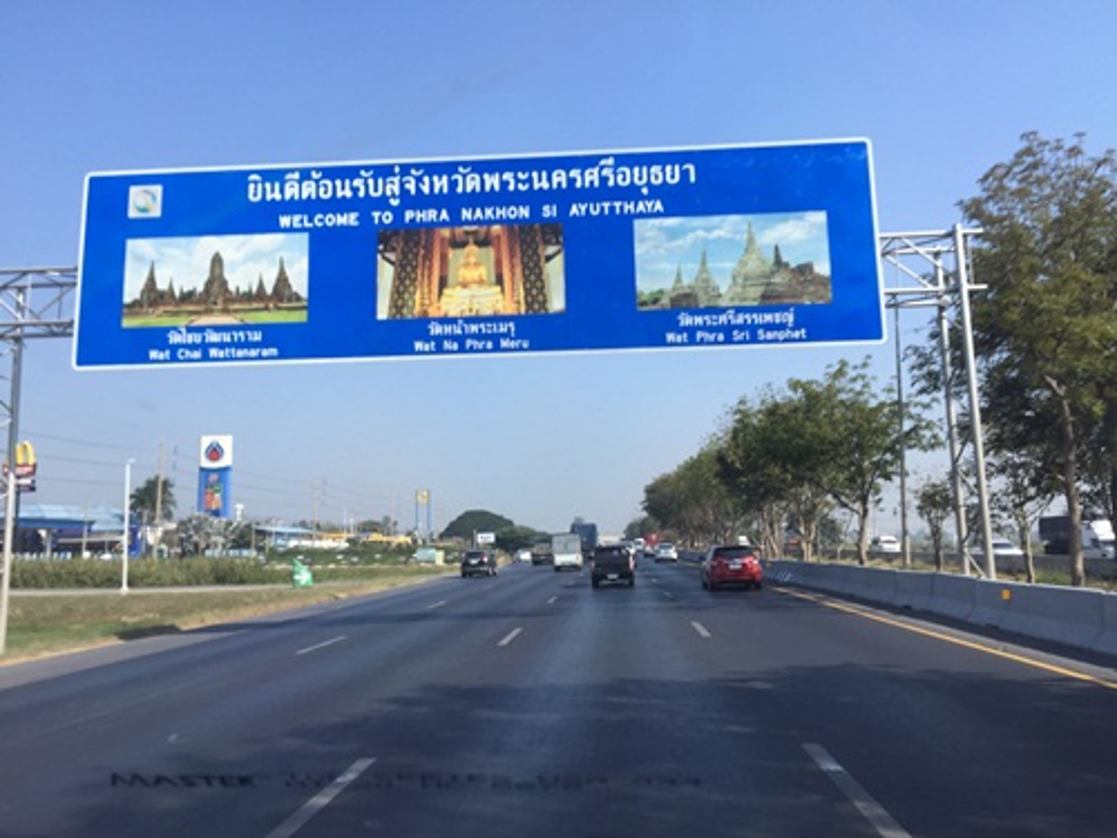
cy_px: 419
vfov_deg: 48.2
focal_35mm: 29
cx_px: 558
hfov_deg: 61.7
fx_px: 936
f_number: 2.2
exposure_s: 1/247
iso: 32
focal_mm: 4.15
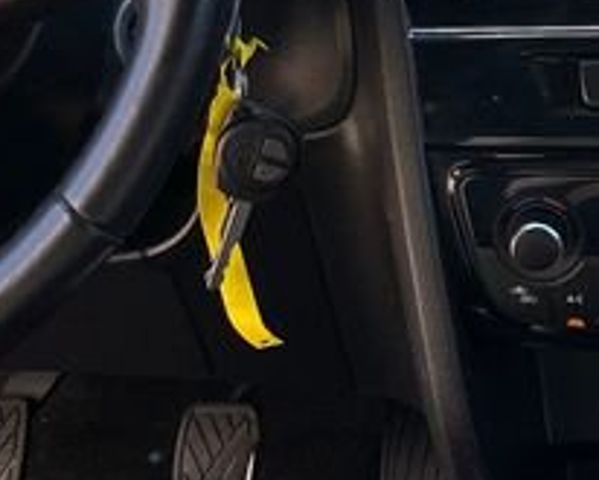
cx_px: 660
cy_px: -253
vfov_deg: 11.7
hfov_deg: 14.9
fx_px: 2235
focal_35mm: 126
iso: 50
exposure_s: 1/406
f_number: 1.6
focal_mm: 5.1
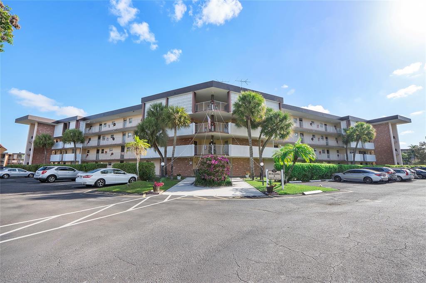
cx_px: 213
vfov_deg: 77.3
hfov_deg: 100.4
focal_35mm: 15
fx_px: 177
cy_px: 142
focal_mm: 10
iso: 800
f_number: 8
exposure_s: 1/1250
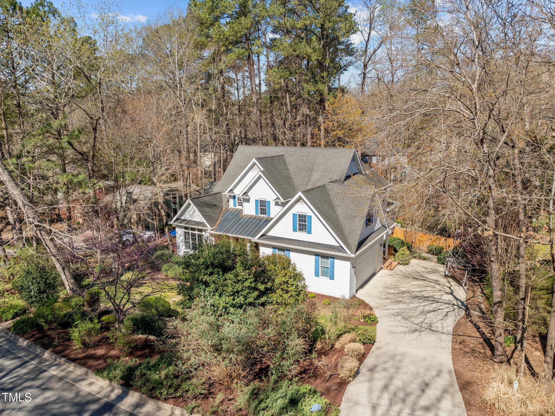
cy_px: 208
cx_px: 278
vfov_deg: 56.8
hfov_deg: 71.6
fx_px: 385
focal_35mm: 24
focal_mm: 12.29
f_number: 2.8
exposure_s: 1/2500
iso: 190
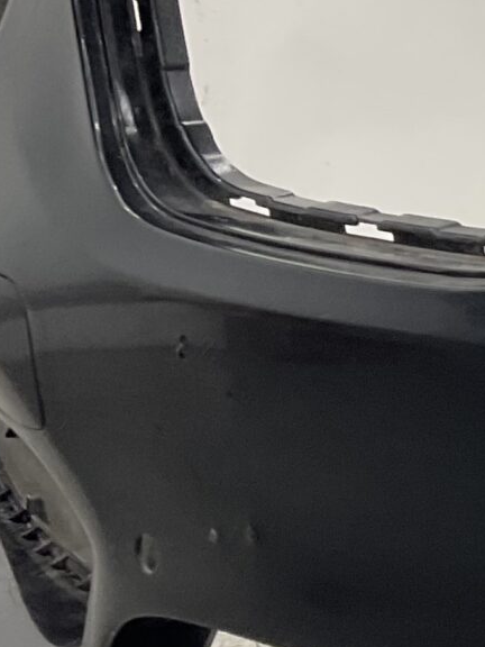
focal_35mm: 129
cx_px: 1065
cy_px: 429
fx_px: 2410
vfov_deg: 15.3
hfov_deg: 10.3
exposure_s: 1/100
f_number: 1.8
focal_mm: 3
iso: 32
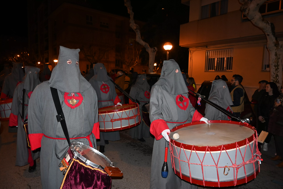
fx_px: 189
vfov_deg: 53.1
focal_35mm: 24
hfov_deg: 73.7
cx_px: 142
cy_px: 94
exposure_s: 1/60
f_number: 5
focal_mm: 16
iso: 800
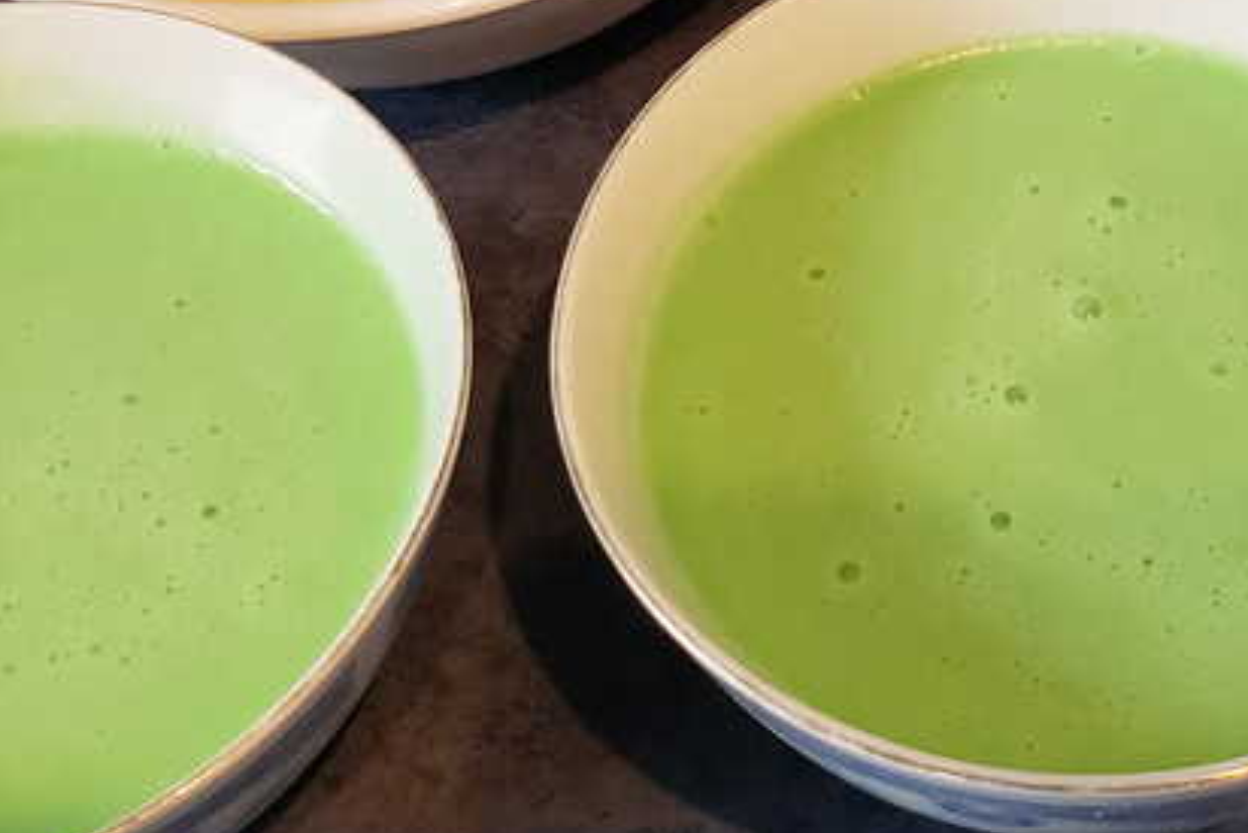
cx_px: 1031
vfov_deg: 18.8
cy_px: -70
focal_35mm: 70
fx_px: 2427
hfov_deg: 28.1
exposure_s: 1/60
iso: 250
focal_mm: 4.3
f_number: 2.4
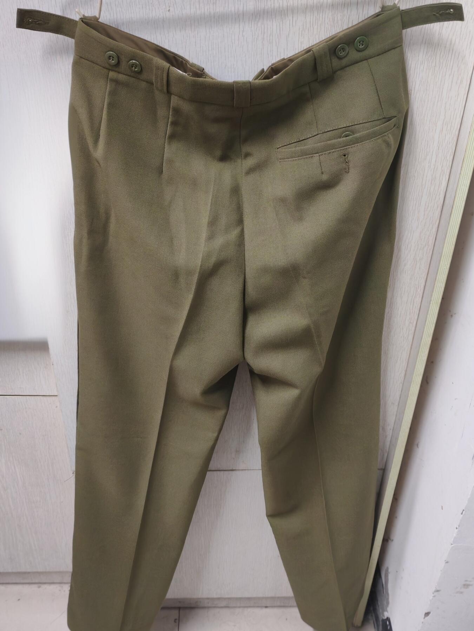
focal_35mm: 36
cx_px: 237
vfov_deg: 51.4
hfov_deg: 39.7
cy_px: 316
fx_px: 657
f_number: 1.95
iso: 1000
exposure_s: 1/33
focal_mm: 5.52
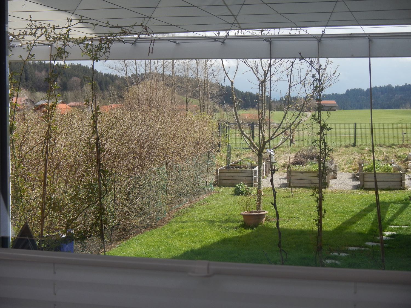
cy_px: 154
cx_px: 206
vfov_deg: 24.4
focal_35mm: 60
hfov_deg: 32.2
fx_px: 712
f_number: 4.2
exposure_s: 1/500
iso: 125
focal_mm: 10.8
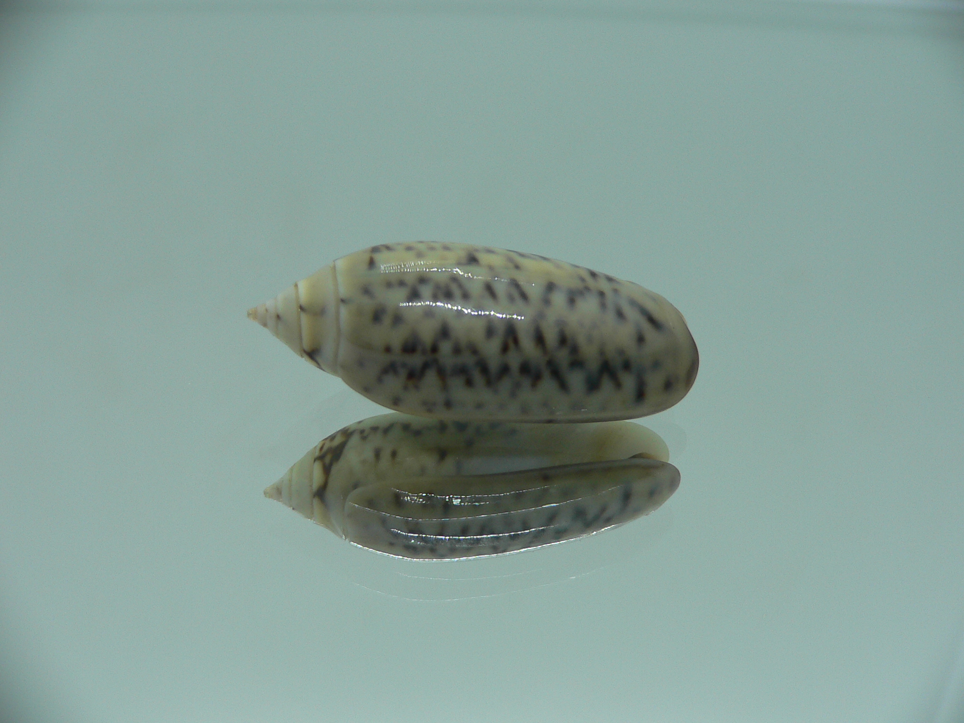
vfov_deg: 40.7
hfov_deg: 52.6
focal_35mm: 35
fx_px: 975
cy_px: 362
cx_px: 482
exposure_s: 1/60
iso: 80
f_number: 2.8
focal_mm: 4.6
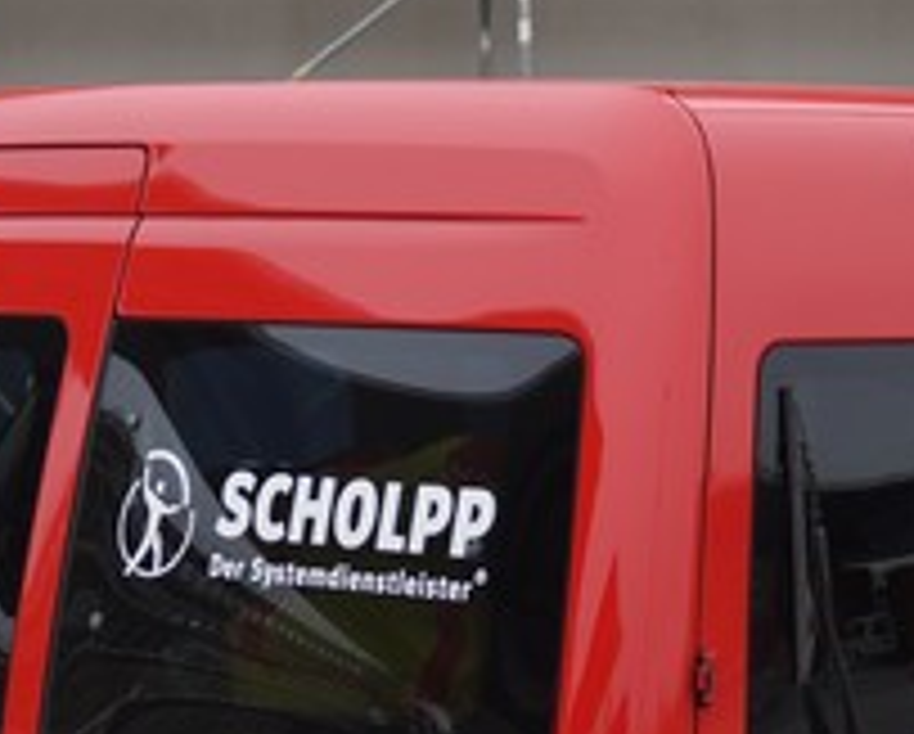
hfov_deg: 11.6
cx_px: 293
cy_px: 664
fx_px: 4497
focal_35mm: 166
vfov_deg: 9.3
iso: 100
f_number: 4.5
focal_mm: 30
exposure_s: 1/200
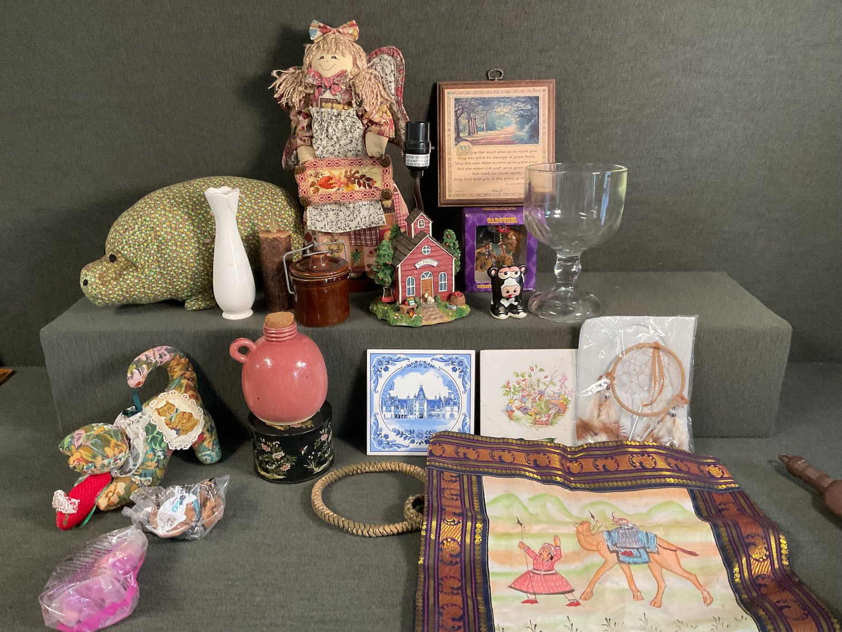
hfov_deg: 61.7
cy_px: 316
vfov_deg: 48.2
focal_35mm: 29
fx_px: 705
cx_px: 421
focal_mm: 3
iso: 250
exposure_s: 1/60
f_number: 1.8
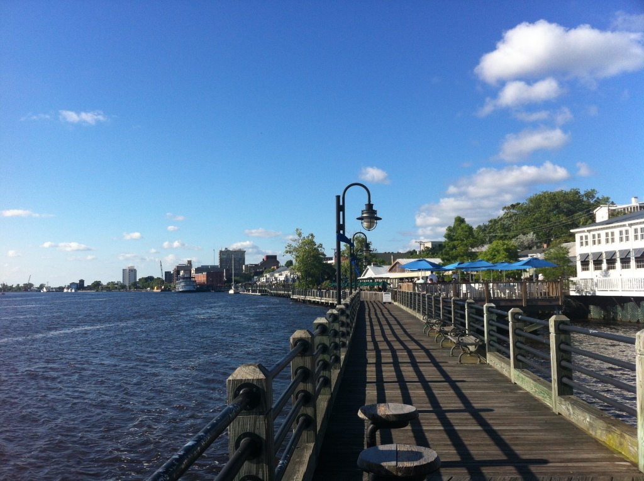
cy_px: 240
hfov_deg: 52.7
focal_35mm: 35
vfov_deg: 40.6
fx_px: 650
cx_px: 322
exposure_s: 1/1371
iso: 80
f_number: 2.8
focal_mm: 3.85
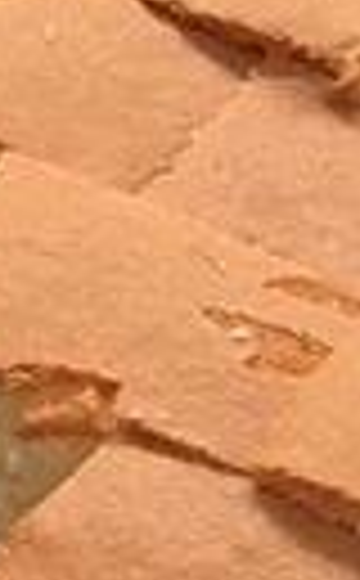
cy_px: 497
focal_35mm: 232
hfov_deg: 5.3
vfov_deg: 9.0
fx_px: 3662
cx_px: 1071
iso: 50
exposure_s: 1/15
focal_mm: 4.15
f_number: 2.2
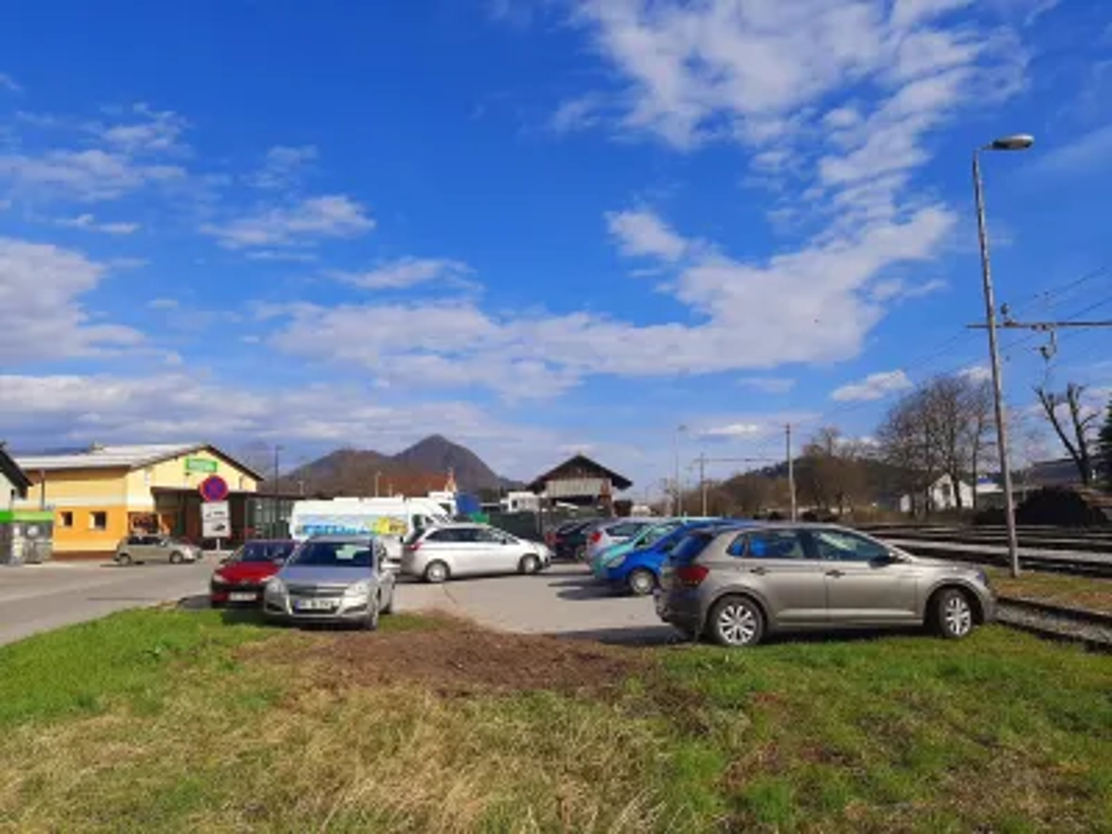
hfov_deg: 65.3
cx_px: 556
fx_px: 867
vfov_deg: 51.4
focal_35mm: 27
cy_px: 417
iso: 40
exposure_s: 1/3185
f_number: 1.7
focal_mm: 3.93
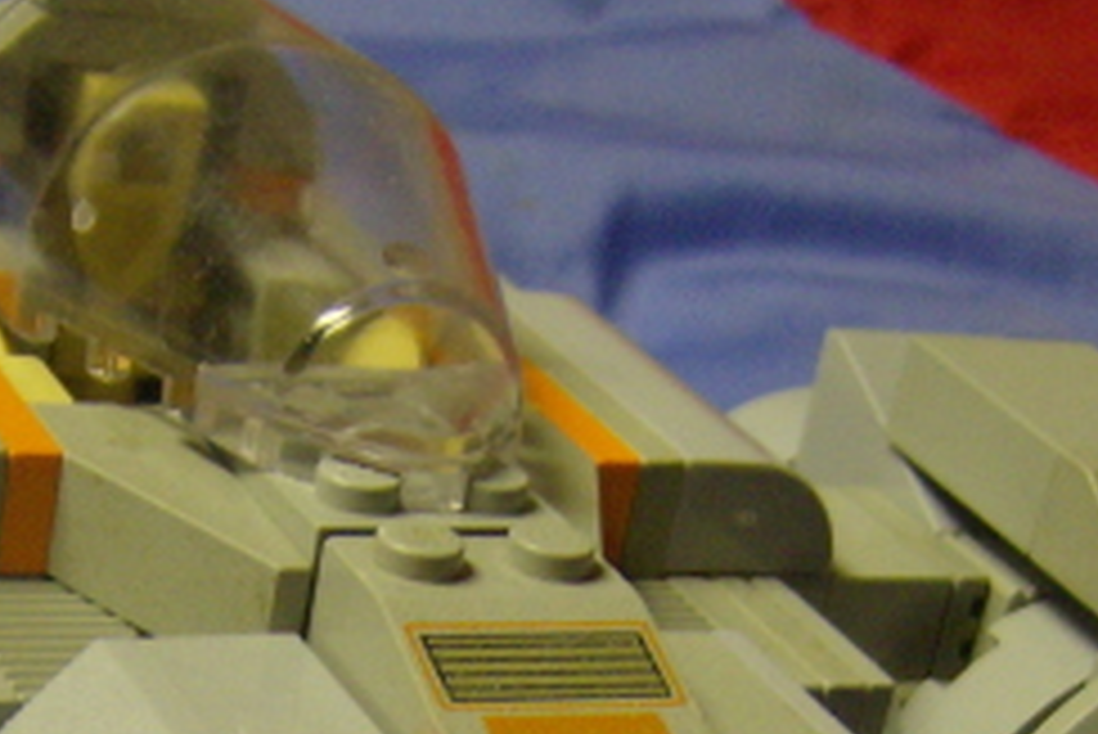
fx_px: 2991
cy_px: 970
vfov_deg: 13.4
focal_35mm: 98
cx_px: 288
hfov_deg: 20.7
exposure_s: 1/18
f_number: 2.8
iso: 200
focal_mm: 6
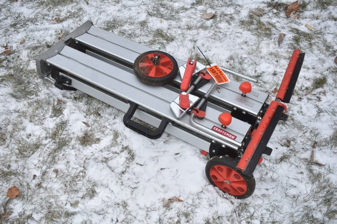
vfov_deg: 36.9
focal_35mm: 36
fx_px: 337
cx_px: 168
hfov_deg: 53.1
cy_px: 112
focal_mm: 24
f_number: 5
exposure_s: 1/200
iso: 100
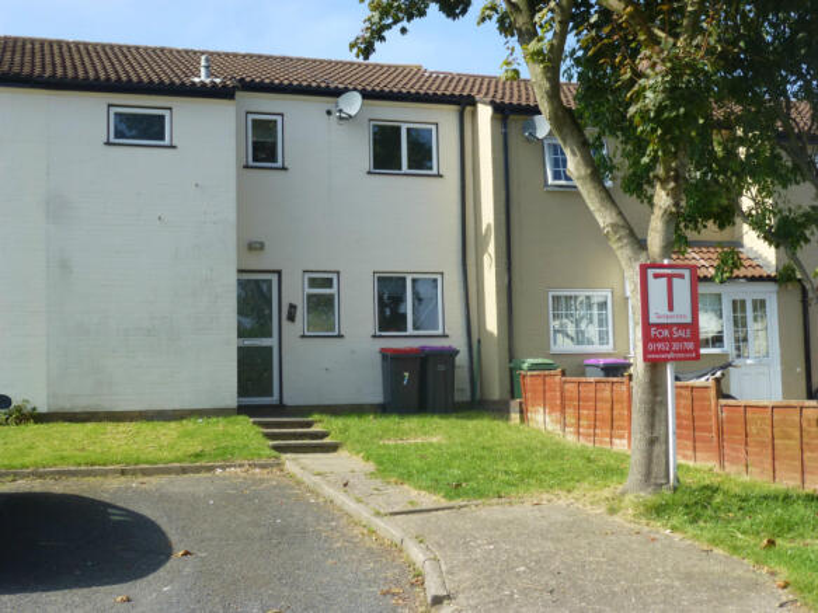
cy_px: 306
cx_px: 409
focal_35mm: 45
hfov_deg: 42.1
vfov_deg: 32.2
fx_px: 1063
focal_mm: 8
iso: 100
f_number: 3.9
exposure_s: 1/400
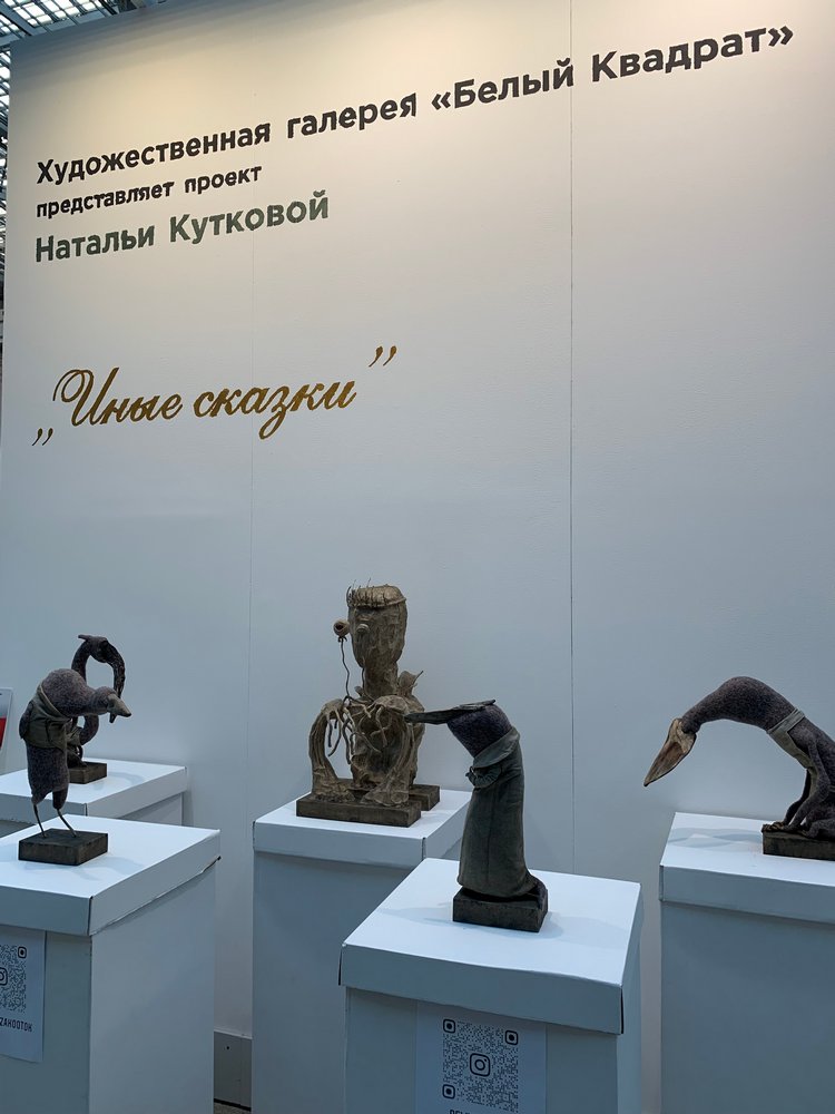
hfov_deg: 53.1
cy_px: 557
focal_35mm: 26
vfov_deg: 67.3
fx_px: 836
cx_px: 418
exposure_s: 1/100
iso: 40
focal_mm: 4.25
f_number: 1.8
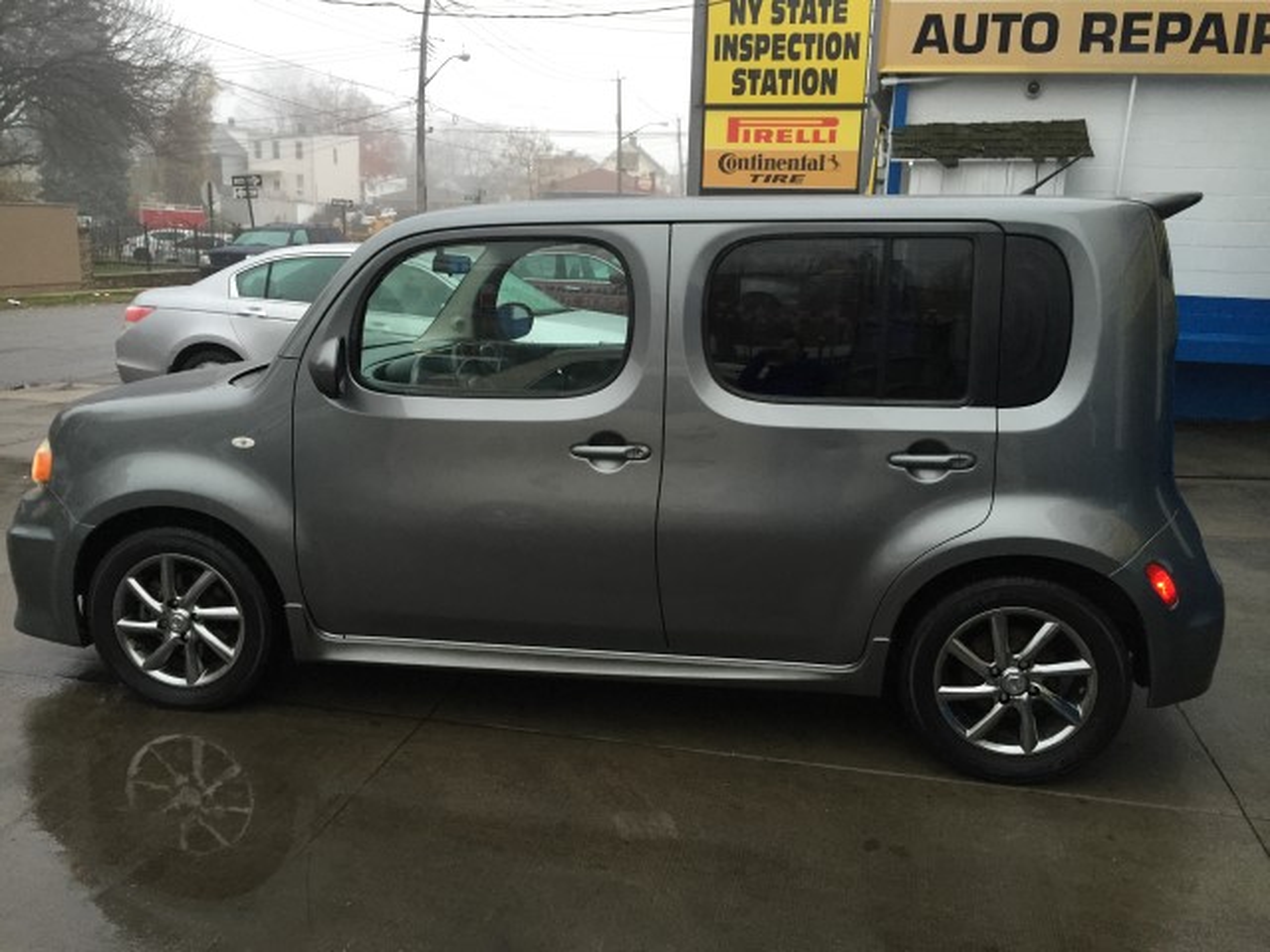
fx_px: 1064
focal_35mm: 29
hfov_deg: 61.7
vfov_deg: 48.2
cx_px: 635
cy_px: 476
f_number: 2.2
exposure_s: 1/30
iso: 50
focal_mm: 4.15
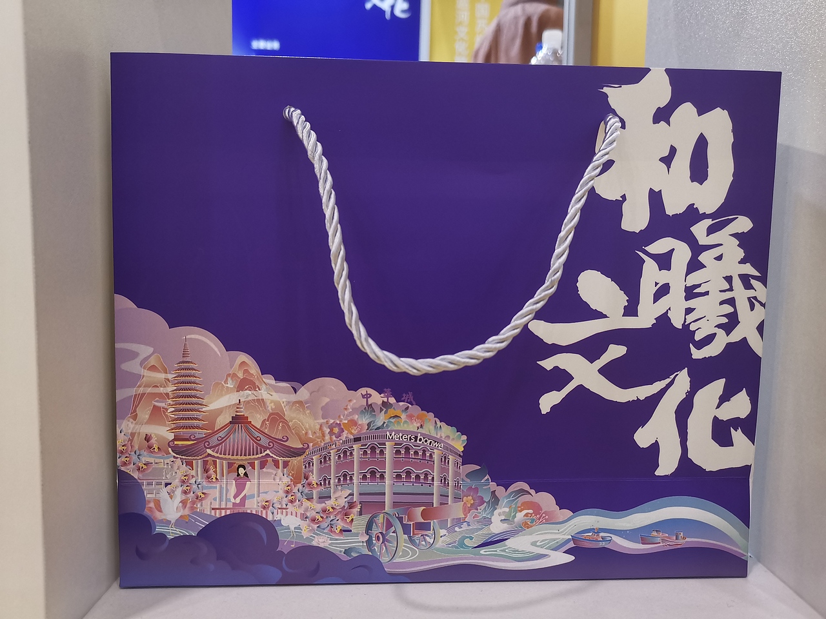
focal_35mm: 27
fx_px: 644
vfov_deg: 51.4
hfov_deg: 65.3
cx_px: 413
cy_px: 310
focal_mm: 4.75
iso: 200
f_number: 1.8
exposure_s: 1/100
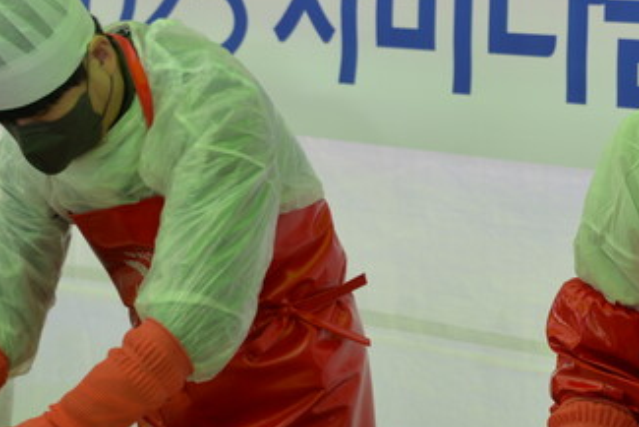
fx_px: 2202
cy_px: 199
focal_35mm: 124
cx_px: 659
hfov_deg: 16.1
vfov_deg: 11.1
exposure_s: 1/160
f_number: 6.3
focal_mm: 42
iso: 200
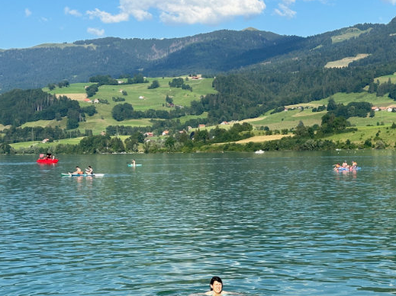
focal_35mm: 74
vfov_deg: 19.8
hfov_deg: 26.3
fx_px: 846
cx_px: 224
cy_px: 214
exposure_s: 1/2976
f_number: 1.8
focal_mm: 6.9
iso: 64
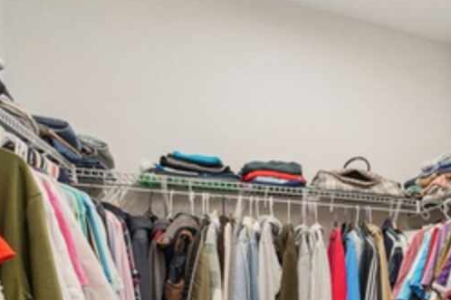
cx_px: 561
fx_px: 451
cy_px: 293
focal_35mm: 36
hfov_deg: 37.5
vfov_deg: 33.9
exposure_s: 1/10
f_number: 8
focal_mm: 14
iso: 200
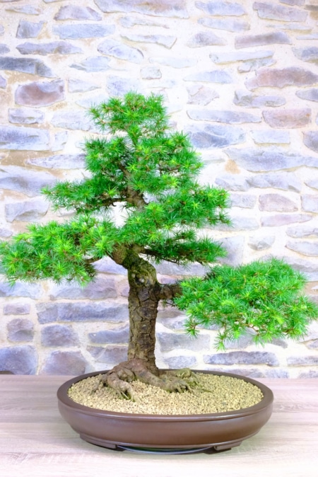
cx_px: 159
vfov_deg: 50.7
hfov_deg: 35.1
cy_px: 238
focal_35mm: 38
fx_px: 503
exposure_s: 1/30
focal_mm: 25.4
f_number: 11
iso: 3200
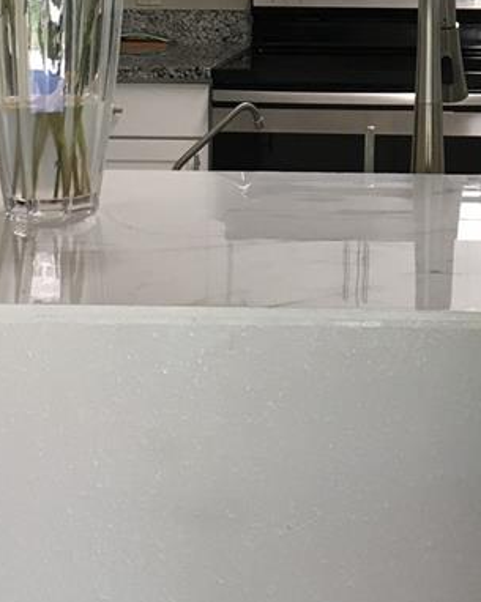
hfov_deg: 16.8
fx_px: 1586
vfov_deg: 20.3
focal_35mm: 89
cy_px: -93
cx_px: 497
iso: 32
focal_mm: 4.15
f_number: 2.2
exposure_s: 1/33
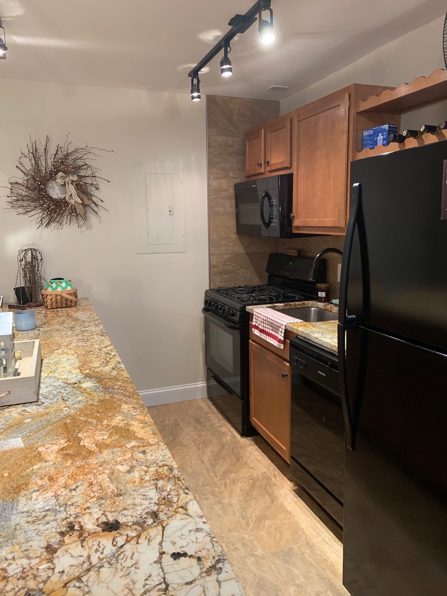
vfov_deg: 67.3
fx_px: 448
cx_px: 224
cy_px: 298
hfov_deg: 53.1
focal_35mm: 26
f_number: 1.8
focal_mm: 4.25
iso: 320
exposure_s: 1/60
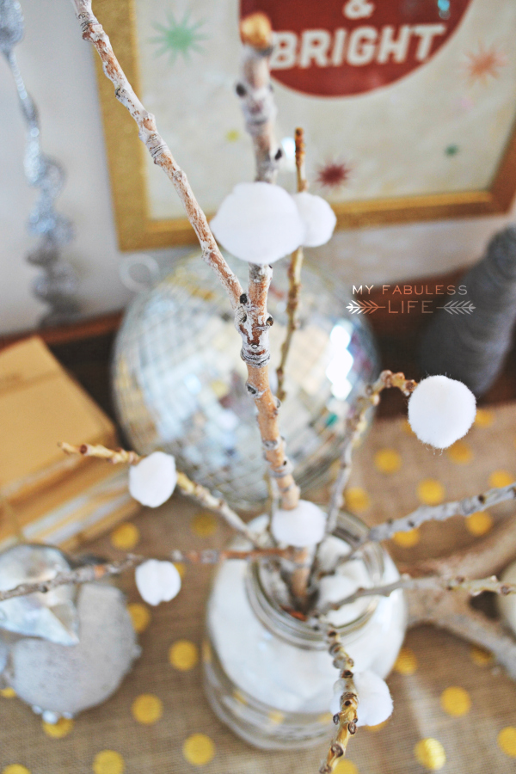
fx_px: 774
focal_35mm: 36
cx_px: 258
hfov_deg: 36.9
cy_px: 387
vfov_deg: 53.1
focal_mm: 24
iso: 400
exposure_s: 1/80
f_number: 4.5
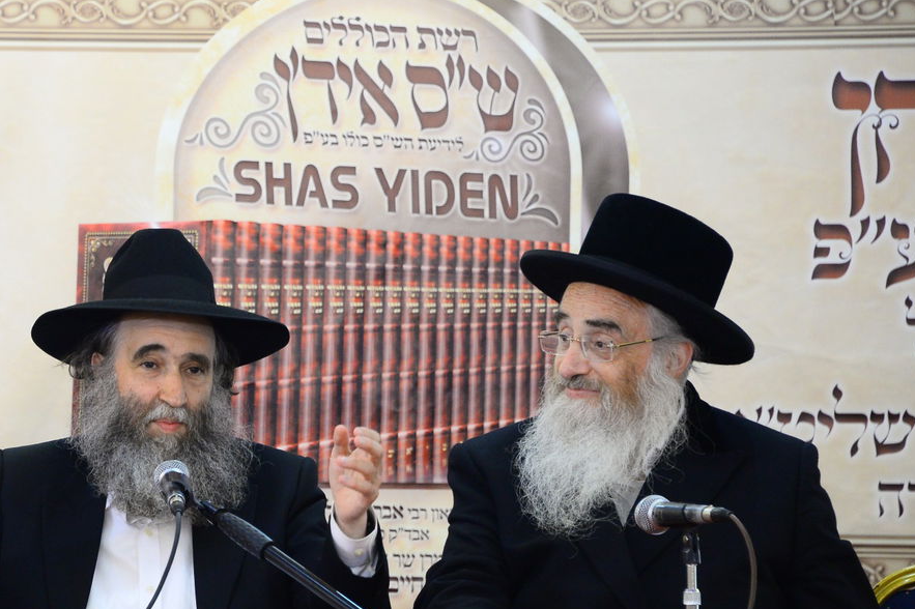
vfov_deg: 4.1
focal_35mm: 333
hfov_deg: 6.2
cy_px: 436
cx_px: 194
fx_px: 8460
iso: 2500
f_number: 5.6
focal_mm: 210
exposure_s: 1/80
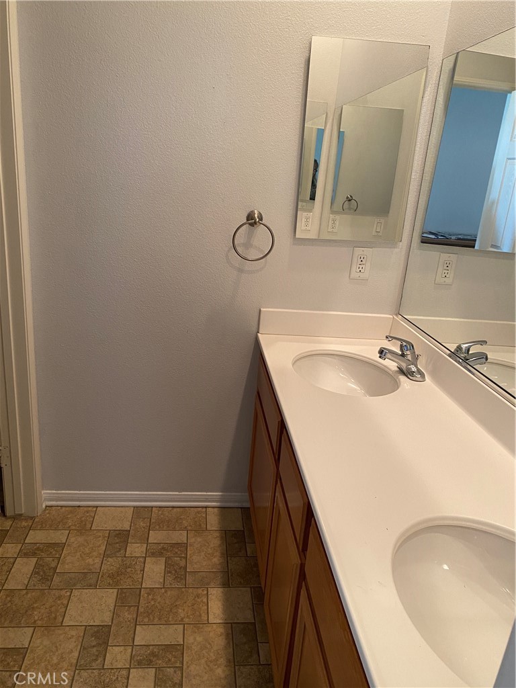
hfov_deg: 53.1
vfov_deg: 67.3
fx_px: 517
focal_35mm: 26
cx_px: 258
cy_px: 344
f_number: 1.8
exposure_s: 1/60
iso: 160
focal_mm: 4.25
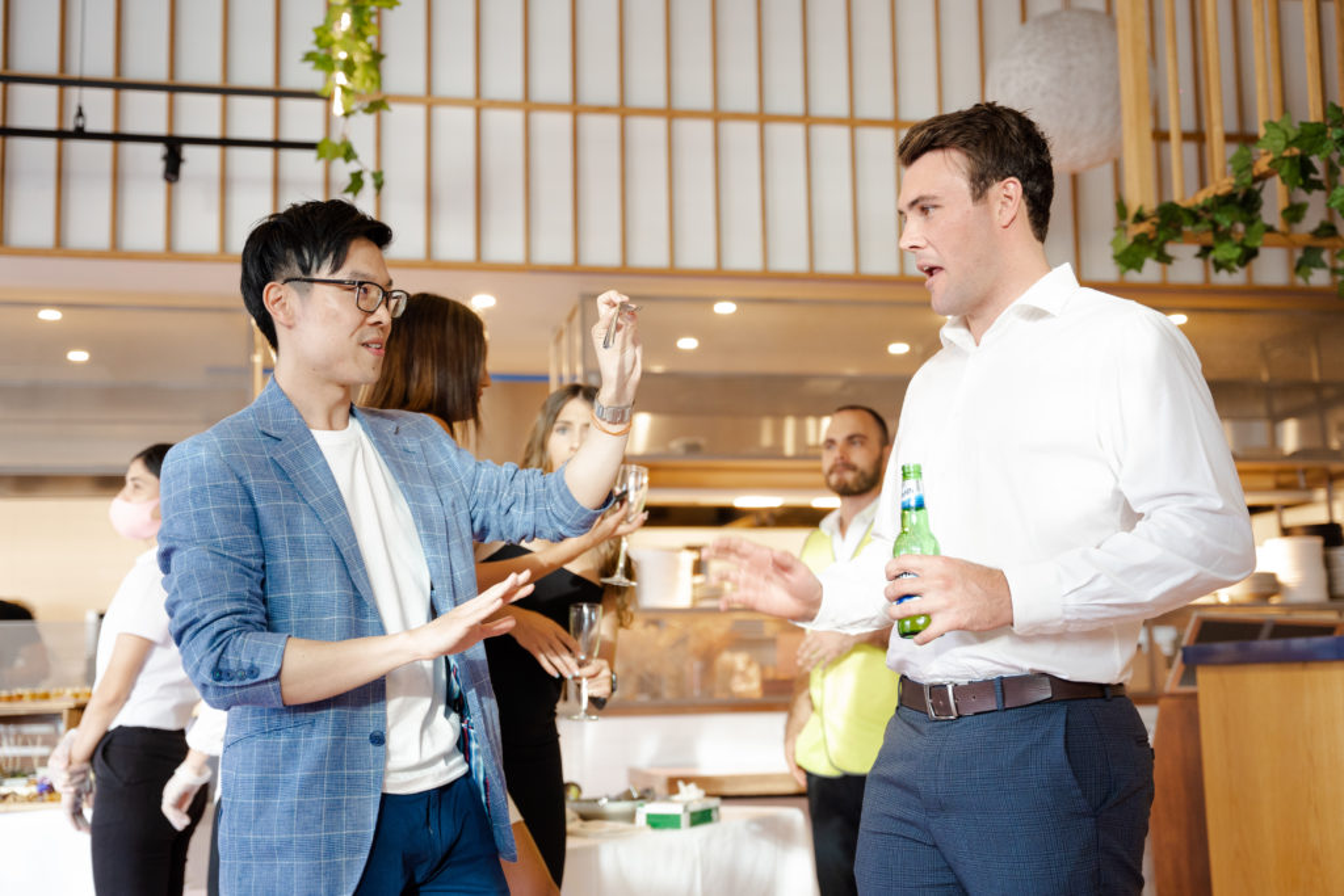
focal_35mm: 45
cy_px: 448
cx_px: 672
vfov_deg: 29.9
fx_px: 1680
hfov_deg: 43.6
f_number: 2.8
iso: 1000
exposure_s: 1/160
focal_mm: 45
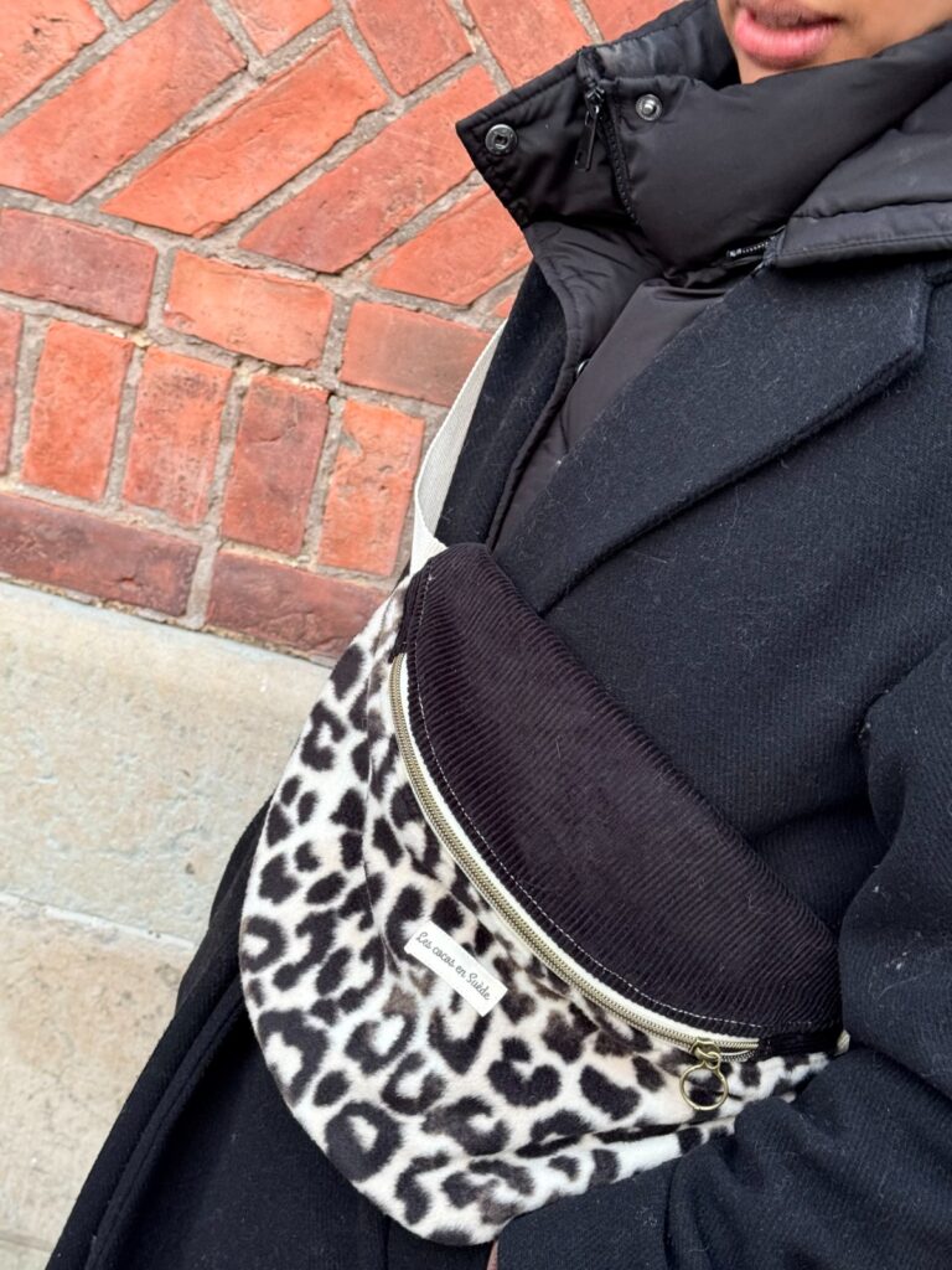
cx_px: 476
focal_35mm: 48
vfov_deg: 39.7
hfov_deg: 30.3
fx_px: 1760
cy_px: 635
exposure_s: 1/60
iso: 200
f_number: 1.78
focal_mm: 6.76
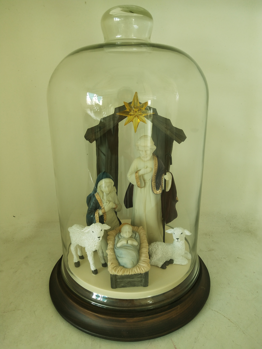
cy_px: 174
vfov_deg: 60.0
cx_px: 131
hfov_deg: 46.8
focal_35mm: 30
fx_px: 303
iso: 131
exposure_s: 1/50
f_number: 1.8
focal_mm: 3.95
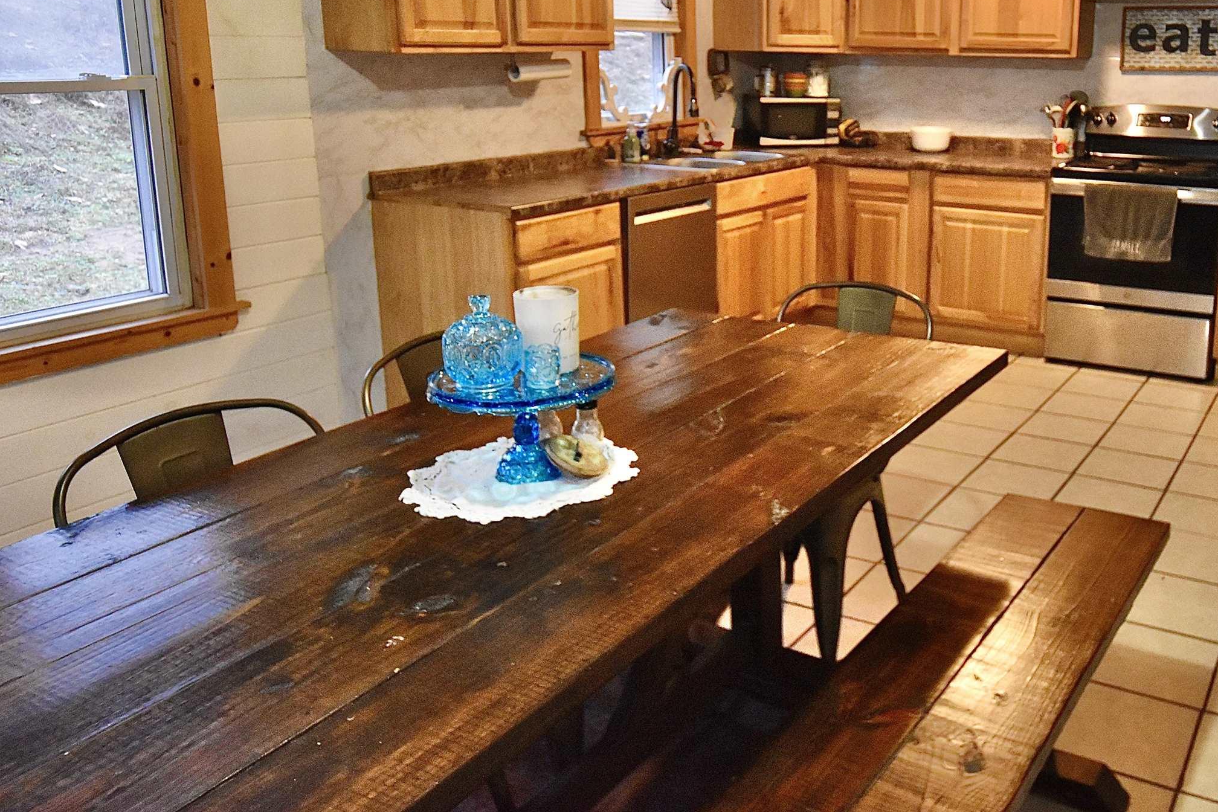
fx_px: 1083
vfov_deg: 40.1
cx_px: 849
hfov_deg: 56.9
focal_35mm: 32
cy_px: 213
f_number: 4
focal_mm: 14
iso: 3600
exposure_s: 1/60
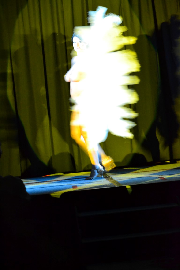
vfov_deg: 17.1
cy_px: 135
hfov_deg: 11.4
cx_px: 90
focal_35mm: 120
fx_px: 900
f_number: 4.2
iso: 3200
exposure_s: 1/13
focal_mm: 80
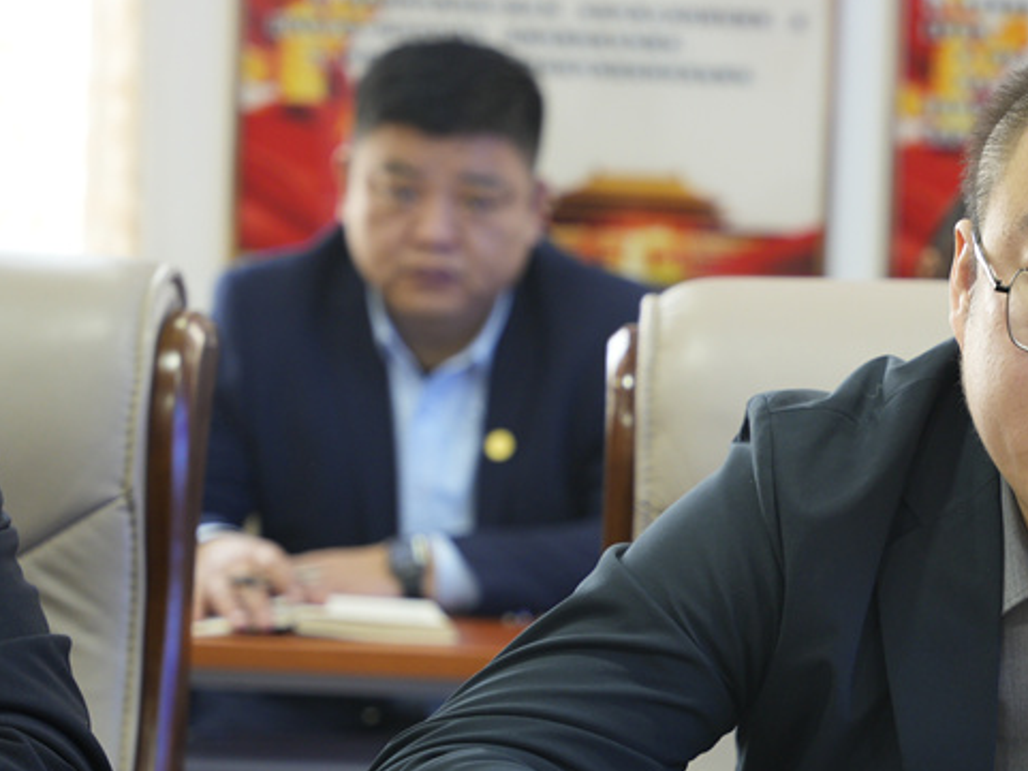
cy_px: 517
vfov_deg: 9.8
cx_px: 1047
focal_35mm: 151
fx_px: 4485
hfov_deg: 12.9
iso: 640
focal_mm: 70
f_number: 2.8
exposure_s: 1/80
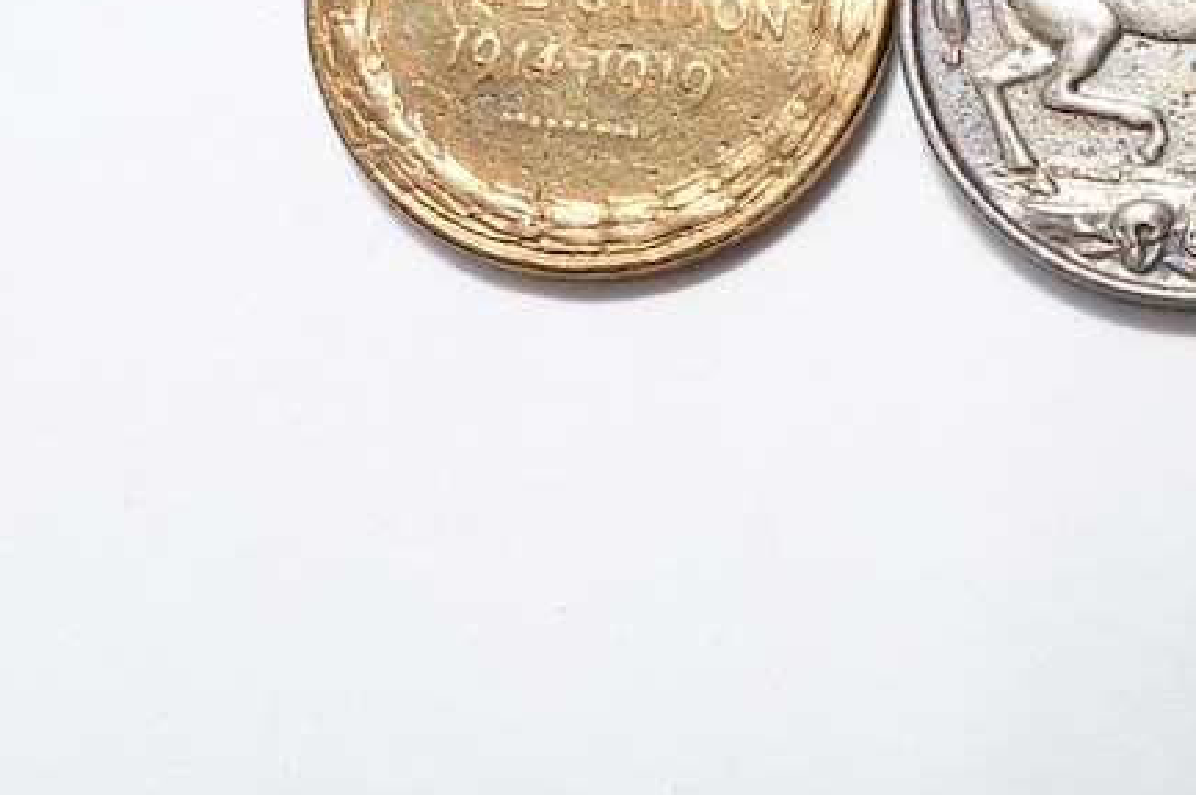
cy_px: -152
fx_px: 3884
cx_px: 1148
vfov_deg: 11.5
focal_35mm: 117
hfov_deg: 17.2
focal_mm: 30
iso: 100
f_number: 18
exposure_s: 1/100
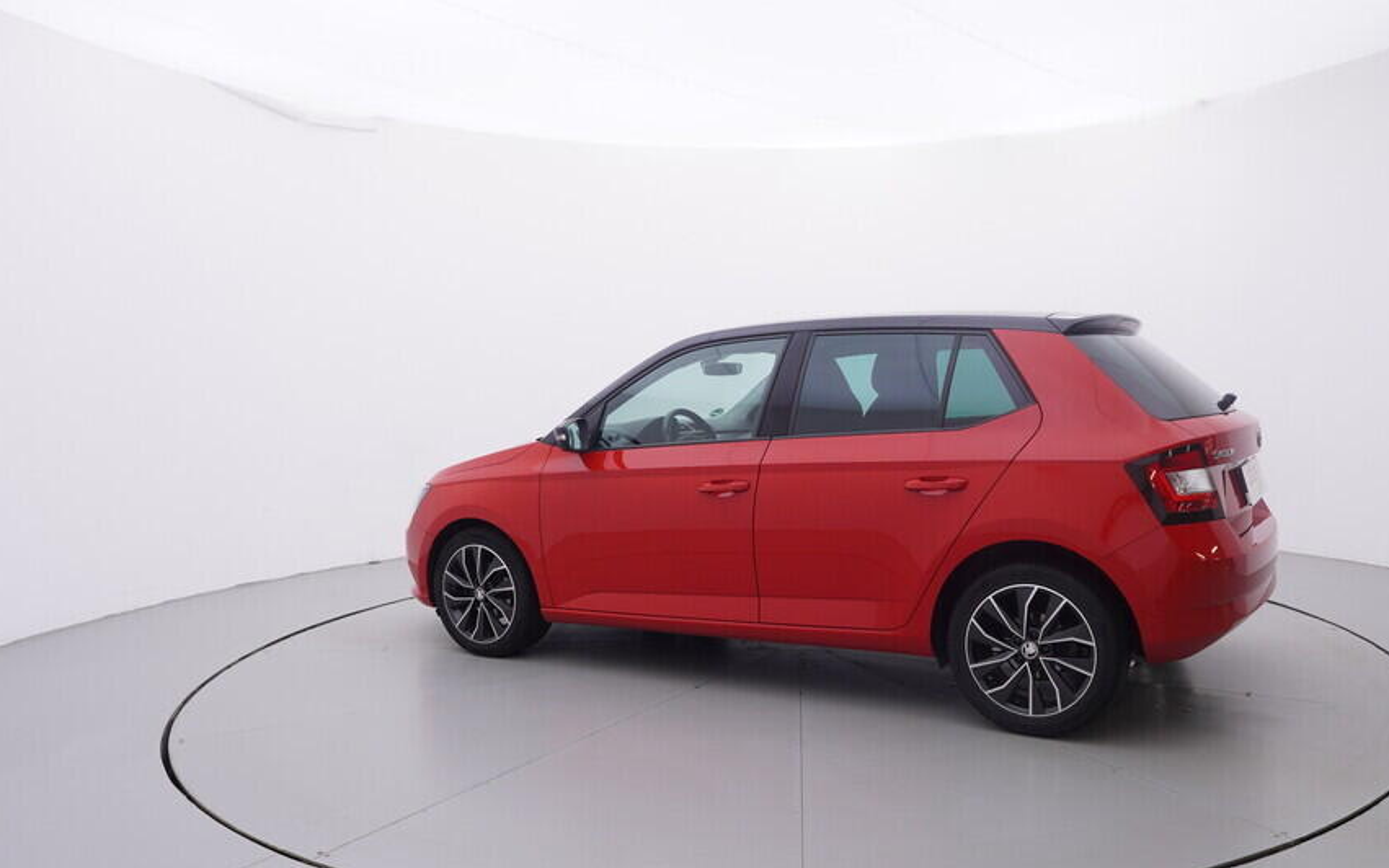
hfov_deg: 66.8
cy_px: 503
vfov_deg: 45.0
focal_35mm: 28
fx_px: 1045
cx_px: 800
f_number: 5
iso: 200
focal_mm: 15
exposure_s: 1/80
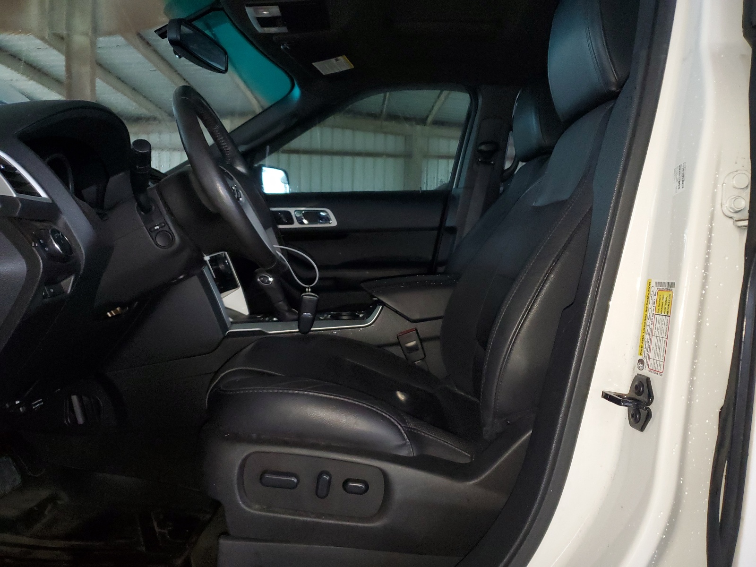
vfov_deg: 53.1
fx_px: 568
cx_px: 378
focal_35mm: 26
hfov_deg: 67.3
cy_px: 284
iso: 335
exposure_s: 1/30
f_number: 1.5
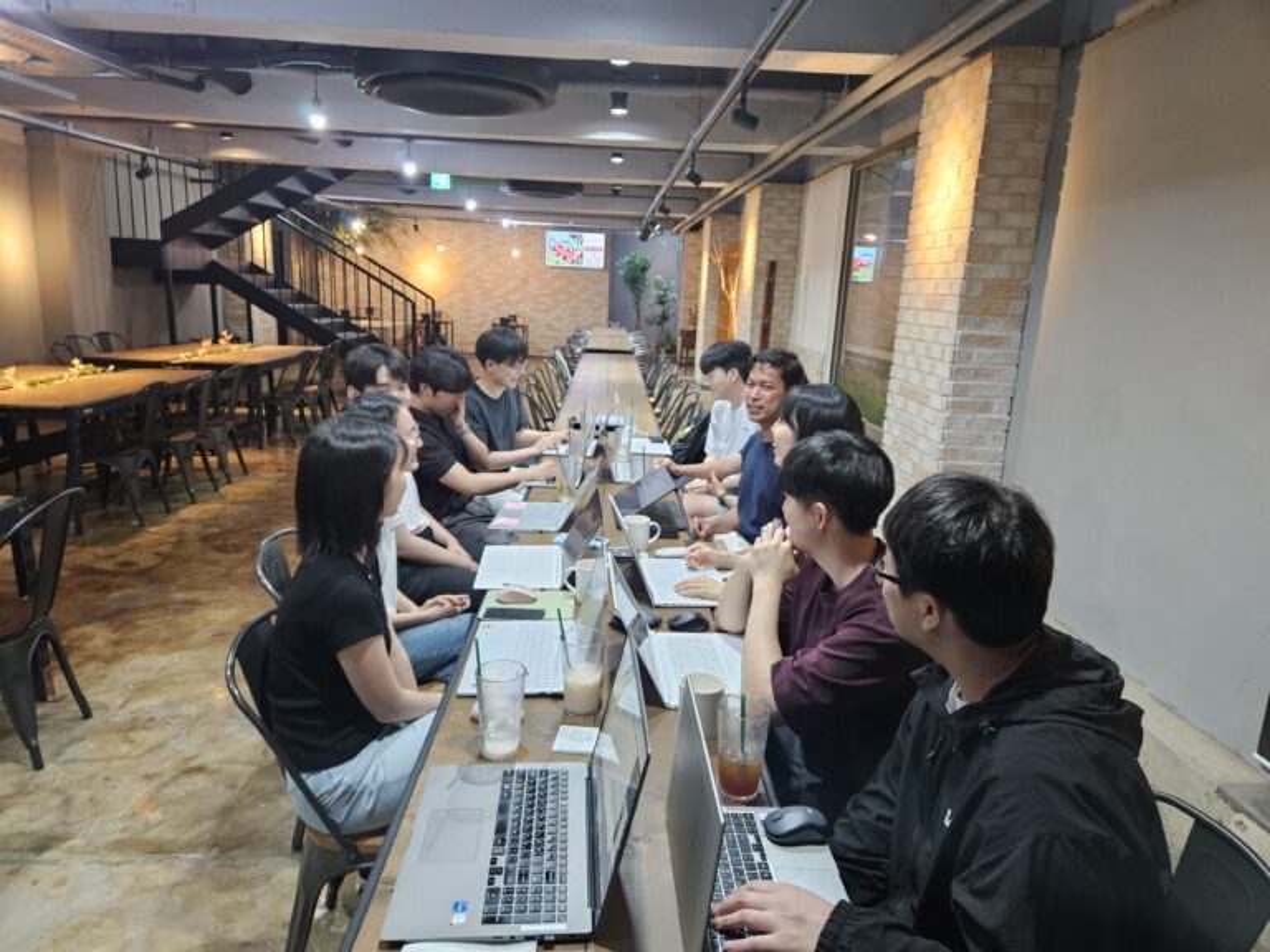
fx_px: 844
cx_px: 635
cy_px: 476
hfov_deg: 73.9
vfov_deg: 58.9
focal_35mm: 23
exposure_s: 1/60
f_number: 1.8
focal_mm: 5.4
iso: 640
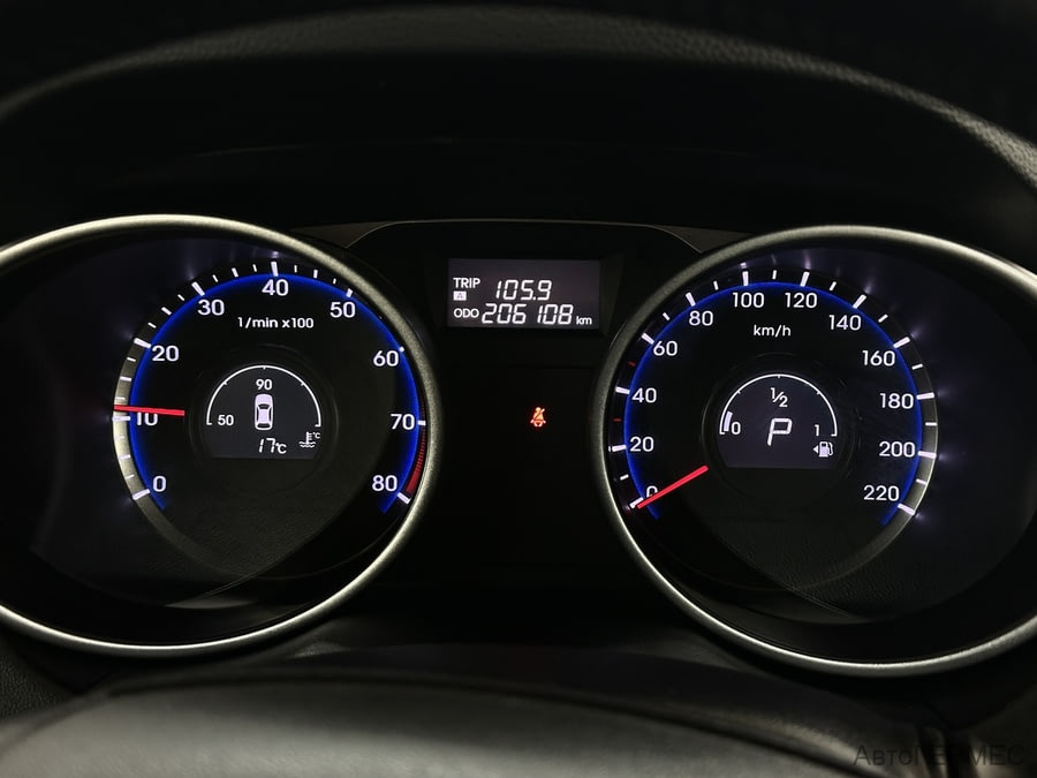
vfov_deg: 30.3
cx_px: 518
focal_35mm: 48
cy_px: 389
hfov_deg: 39.7
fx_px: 1438
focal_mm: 6.86
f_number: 1.78
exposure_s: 1/50
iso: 200
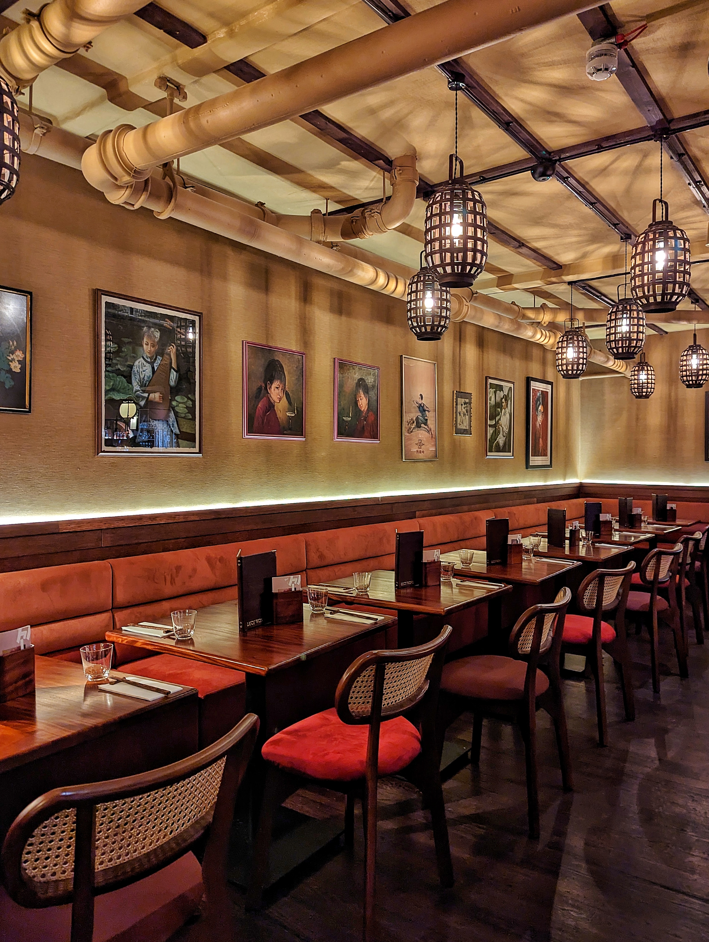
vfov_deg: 71.5
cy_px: 471
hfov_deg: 56.9
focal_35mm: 24
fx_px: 654
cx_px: 354
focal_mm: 6.81
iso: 143
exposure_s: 1/4.42
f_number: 1.85
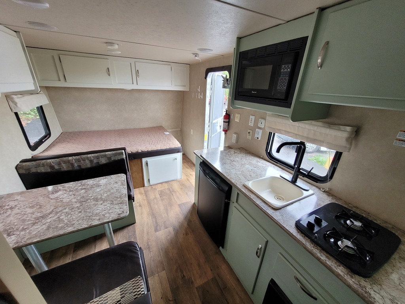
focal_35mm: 13
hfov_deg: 106.2
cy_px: 152
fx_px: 152
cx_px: 202
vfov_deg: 89.9
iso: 160
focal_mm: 1.74
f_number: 2.2
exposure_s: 1/60
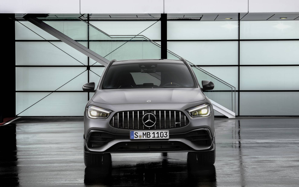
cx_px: 149
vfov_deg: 12.1
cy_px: 97
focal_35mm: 108
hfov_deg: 19.3
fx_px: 880
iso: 200
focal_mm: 105
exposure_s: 1/3
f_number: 11
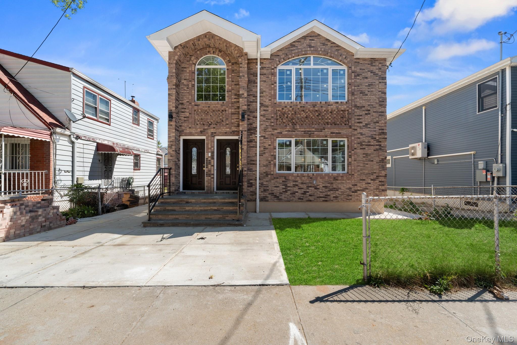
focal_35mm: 14
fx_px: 201
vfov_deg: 81.2
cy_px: 172
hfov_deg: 104.3
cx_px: 258
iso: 800
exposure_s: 1/320
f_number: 10
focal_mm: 14
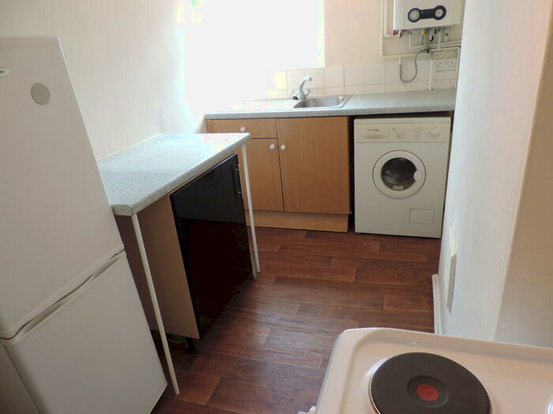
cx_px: 276
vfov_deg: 56.8
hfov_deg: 71.6
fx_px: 383
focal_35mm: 24
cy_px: 207
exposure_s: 1/30
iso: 250
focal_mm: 4.3
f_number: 3
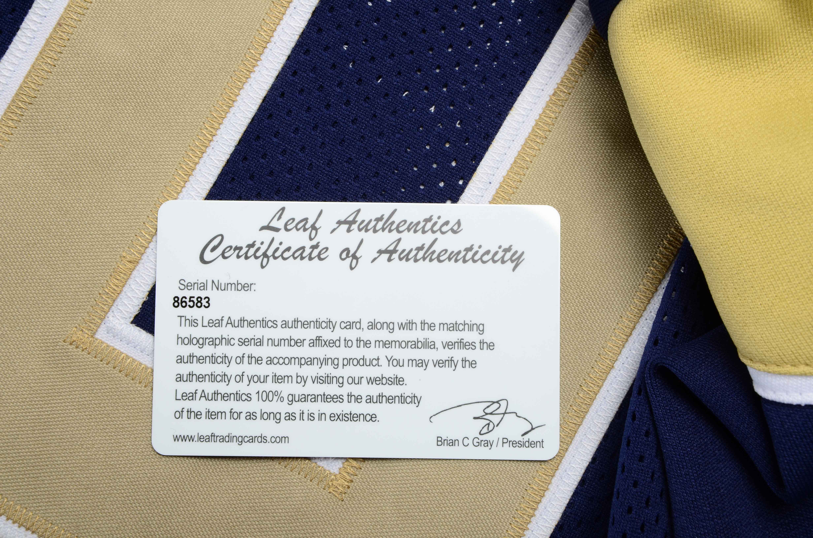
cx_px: 406
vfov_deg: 17.4
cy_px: 269
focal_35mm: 78
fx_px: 1758
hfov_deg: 26.0
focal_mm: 52
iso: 200
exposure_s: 1/160
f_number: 14
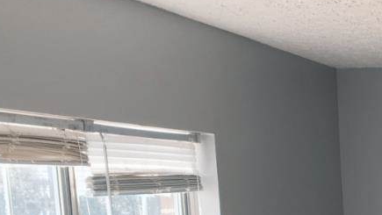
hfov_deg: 17.8
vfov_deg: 10.2
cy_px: 439
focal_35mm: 109
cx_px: 549
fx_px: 1104
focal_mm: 4.15
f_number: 2.2
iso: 25
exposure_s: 1/120
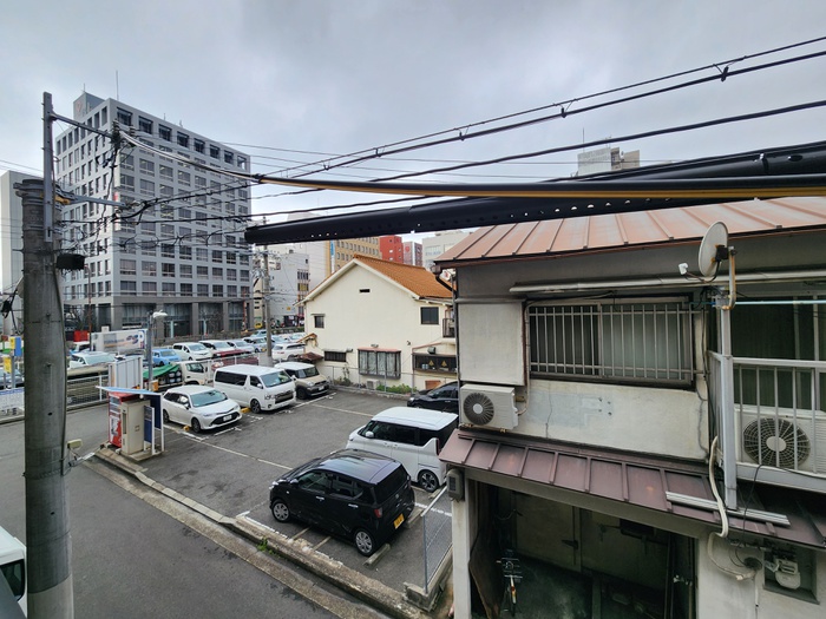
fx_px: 310
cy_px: 310
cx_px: 413
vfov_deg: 89.9
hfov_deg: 106.2
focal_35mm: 13
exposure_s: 1/315
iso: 50
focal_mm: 2.2
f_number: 2.2
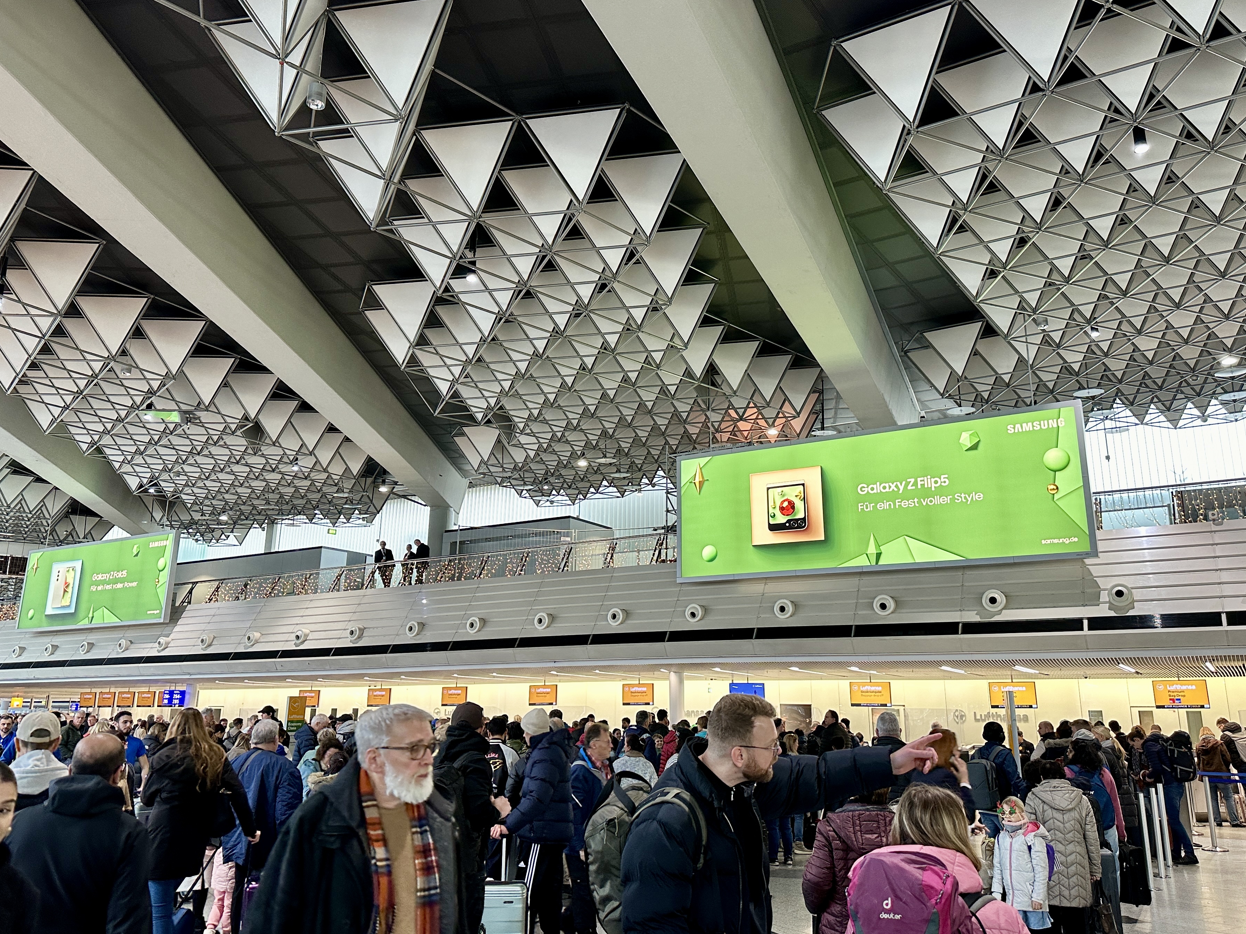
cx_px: 648
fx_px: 972
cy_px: 433
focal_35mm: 27
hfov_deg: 65.3
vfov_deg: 51.3
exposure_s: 1/55
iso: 200
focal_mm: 6.86
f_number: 1.78
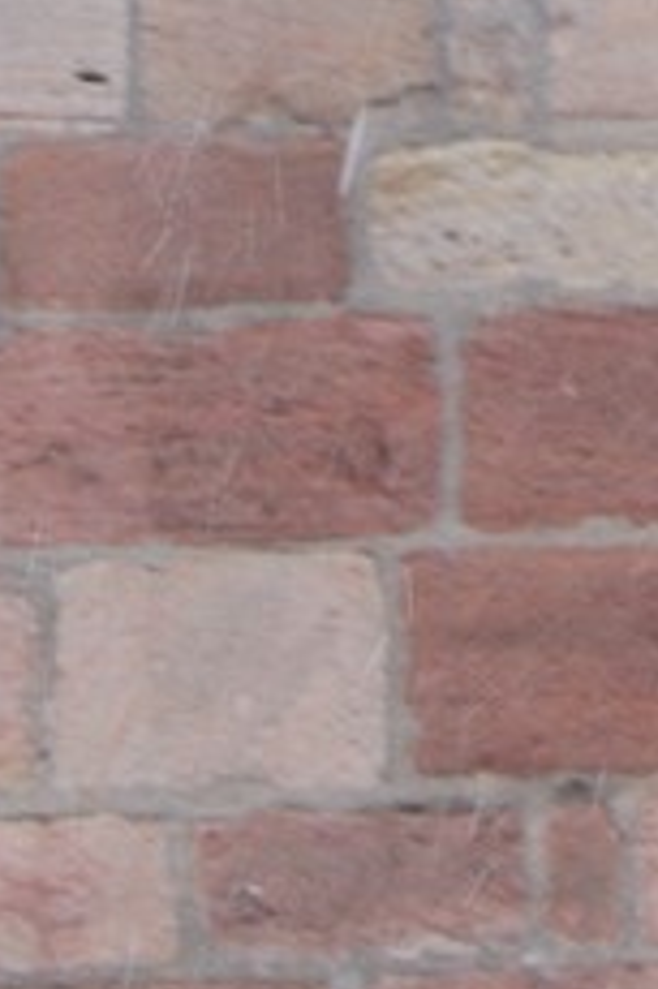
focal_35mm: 730
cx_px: -757
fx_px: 20043
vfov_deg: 2.8
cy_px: 3423
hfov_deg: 1.9
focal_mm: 70
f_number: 5
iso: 200
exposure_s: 1/90
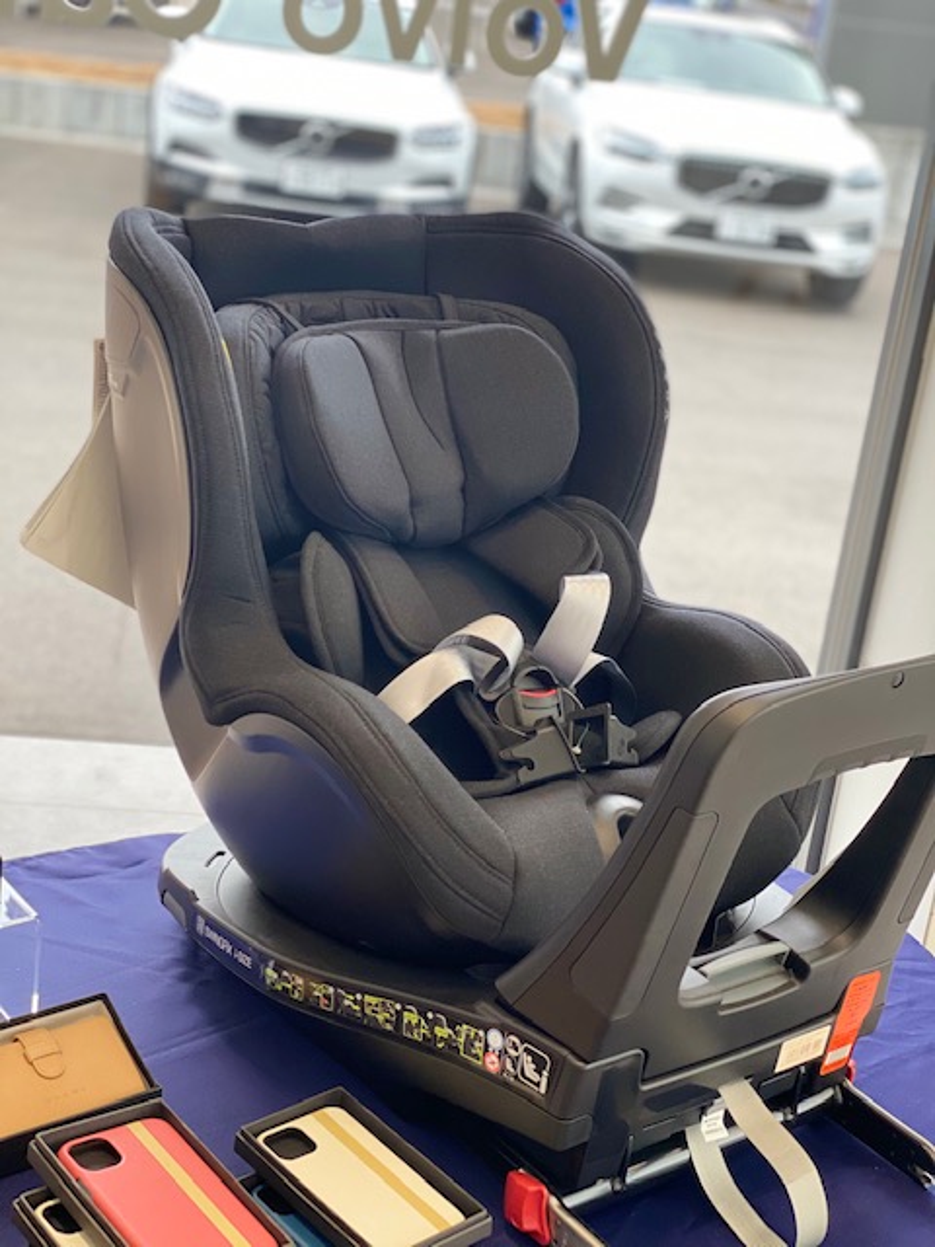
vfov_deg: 36.8
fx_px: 1873
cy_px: 624
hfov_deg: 28.0
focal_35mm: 52
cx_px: 468
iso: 80
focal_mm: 6
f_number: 2
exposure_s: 1/122
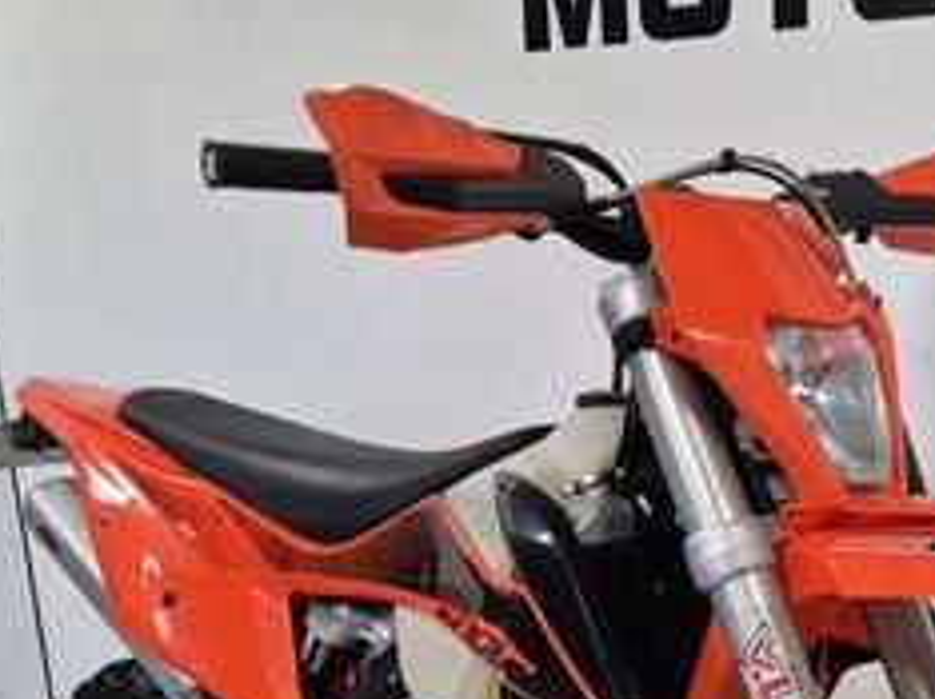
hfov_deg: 29.3
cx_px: 867
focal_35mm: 63
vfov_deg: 22.1
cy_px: 755
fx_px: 1700
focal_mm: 5.4
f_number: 1.8
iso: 200
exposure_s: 1/100
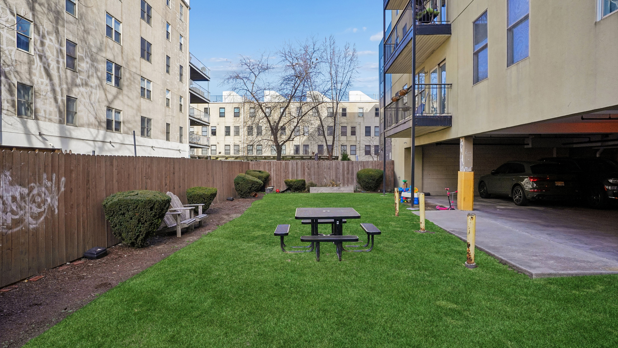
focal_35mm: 20
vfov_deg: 55.9
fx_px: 328
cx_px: 310
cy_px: 167
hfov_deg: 86.6
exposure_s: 1/640
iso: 400
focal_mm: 19
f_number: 6.3
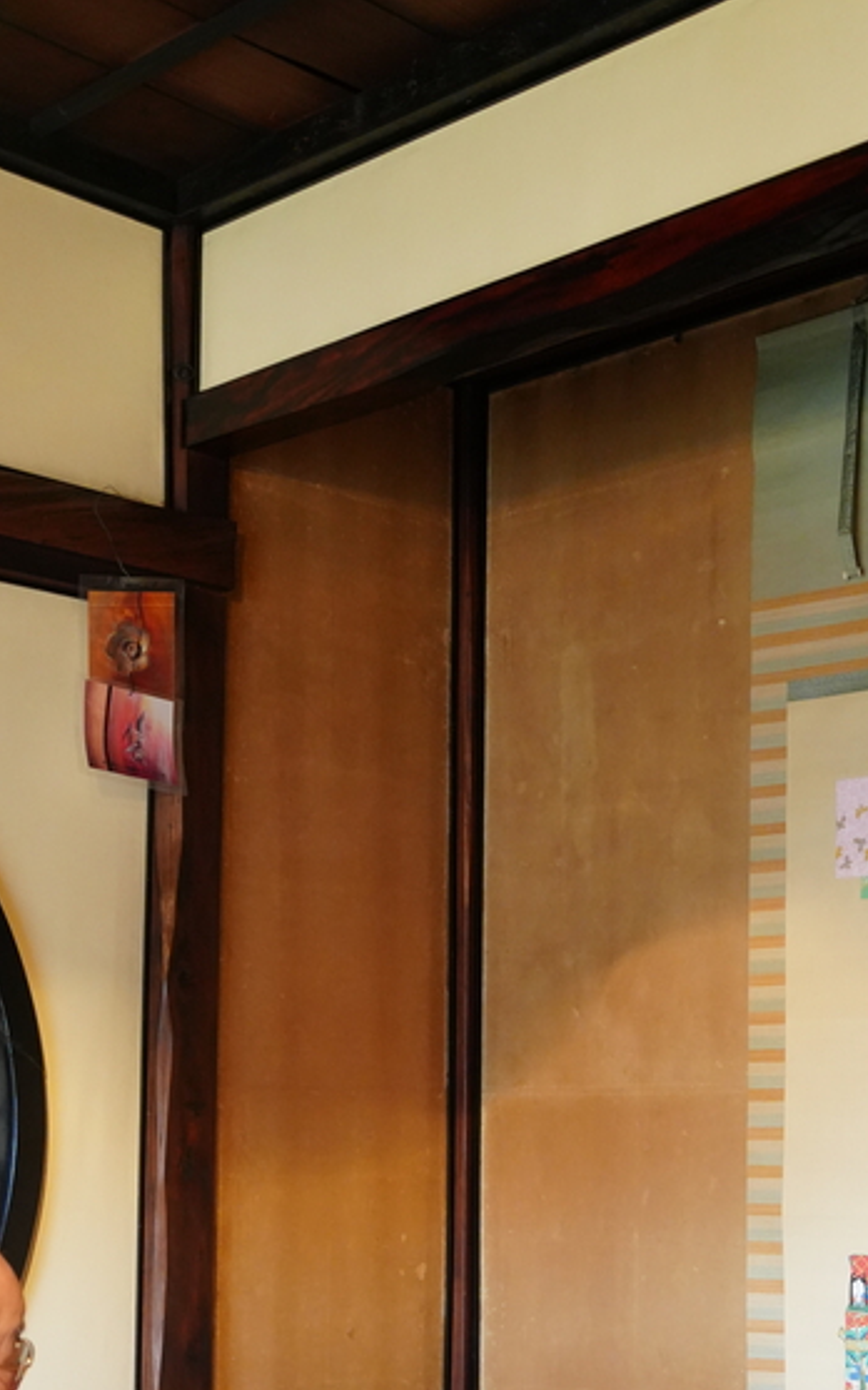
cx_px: 501
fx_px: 2196
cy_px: 1063
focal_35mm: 58
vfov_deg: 34.3
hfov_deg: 22.3
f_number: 3.2
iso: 4000
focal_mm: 33
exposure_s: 1/40
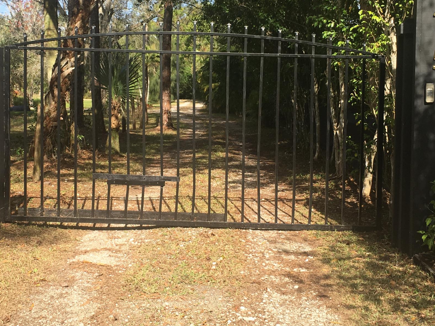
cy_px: 144
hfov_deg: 34.9
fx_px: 691
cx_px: 180
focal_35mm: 55
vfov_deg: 26.5
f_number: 2.2
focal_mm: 4.15
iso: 25
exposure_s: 1/769
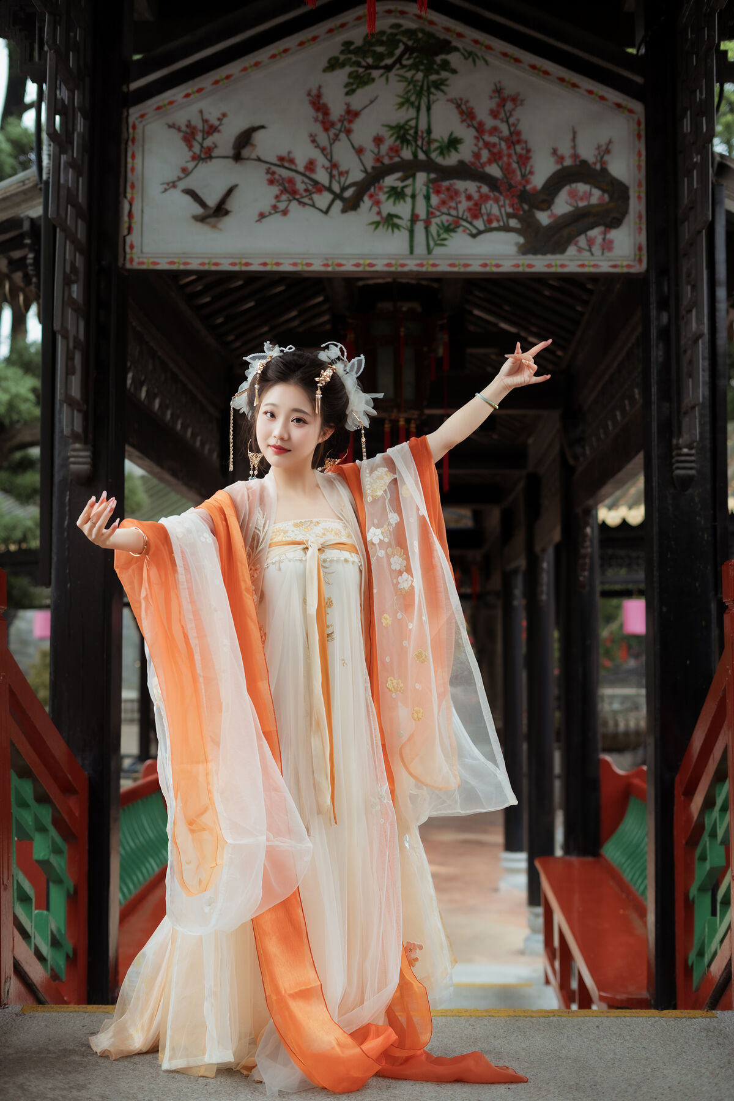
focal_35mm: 50
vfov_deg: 39.6
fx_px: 1528
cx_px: 367
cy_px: 550
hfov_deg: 27.0
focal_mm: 50
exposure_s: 1/125
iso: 500
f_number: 2.8
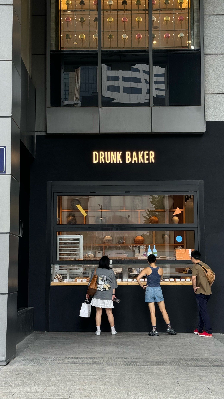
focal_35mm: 53
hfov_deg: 22.6
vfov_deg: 39.2
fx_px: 560
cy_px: 198
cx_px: 111
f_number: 1.78
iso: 64
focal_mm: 6.86
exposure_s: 1/362
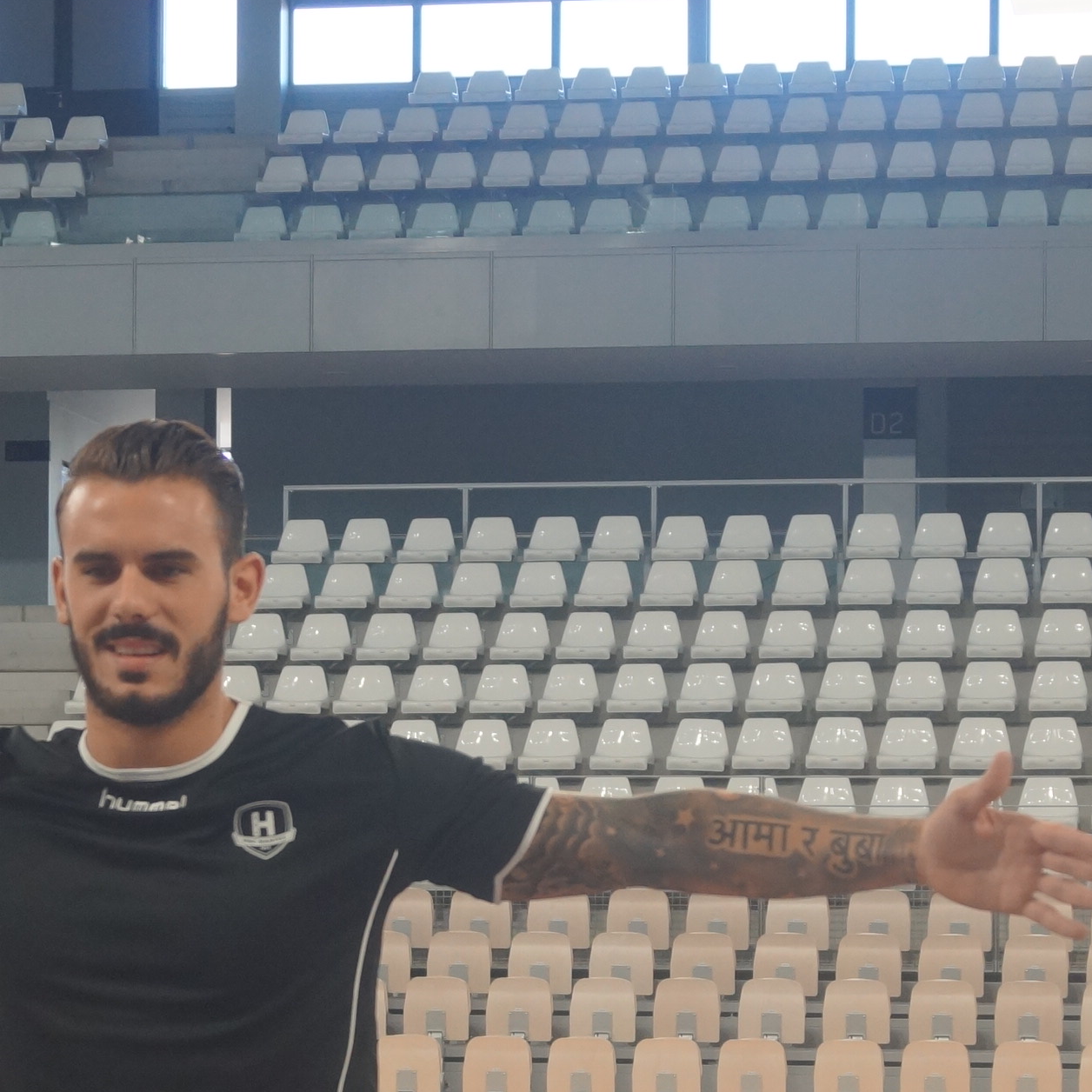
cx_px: 612
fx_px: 3926
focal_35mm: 110
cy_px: 891
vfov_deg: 15.7
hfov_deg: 15.8
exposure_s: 1/160
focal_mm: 28
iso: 500
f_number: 4.5
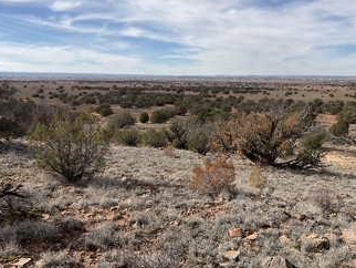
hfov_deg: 50.9
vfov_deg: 39.7
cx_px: 216
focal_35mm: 36
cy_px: 121
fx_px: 371
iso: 16
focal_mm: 3
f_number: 1.8
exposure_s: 1/2320
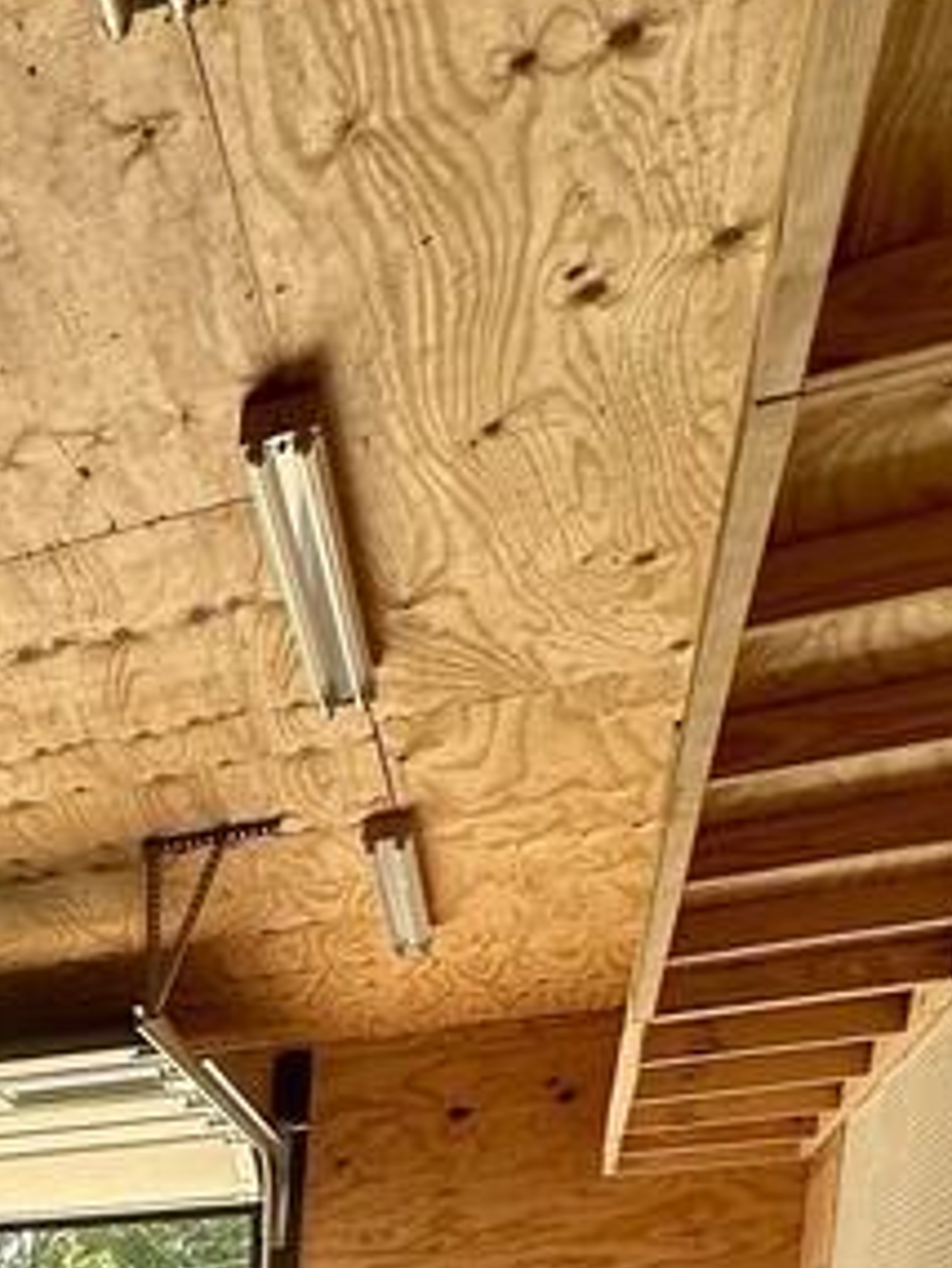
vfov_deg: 27.8
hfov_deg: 21.1
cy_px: 1771
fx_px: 1942
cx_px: -636
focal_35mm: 53
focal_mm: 2.22
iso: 40
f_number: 2.2
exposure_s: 1/176
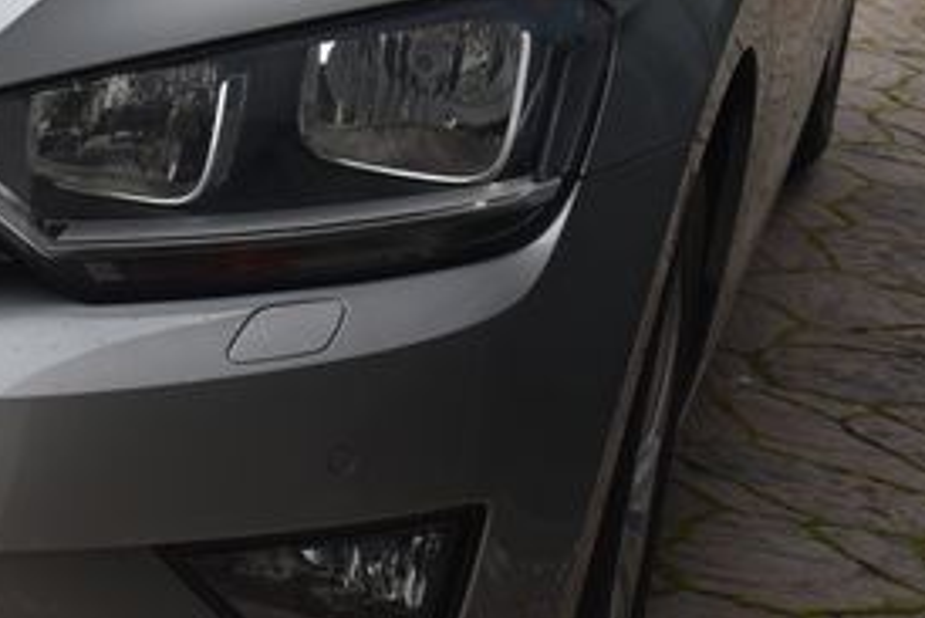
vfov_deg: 7.9
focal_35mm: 172
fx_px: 4422
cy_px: -91
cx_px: -294
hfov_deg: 11.6
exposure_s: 1/320
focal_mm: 46
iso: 500
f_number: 9
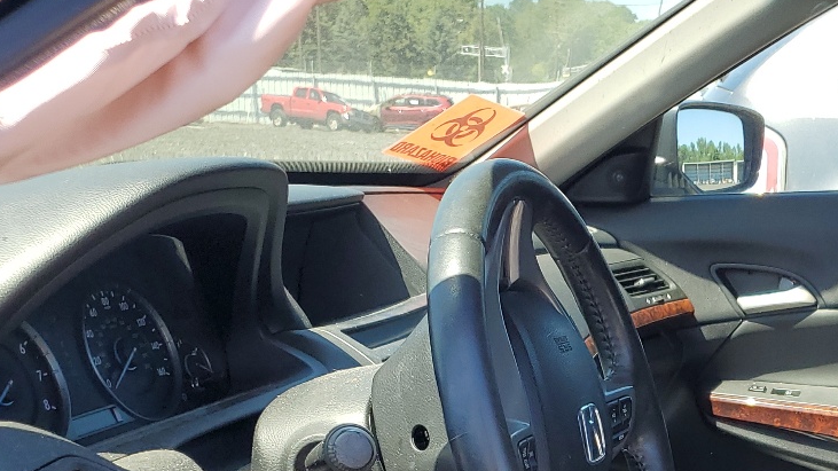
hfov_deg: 32.4
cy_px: 653
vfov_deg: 17.8
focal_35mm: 62
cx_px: 736
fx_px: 1378
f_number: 1.5
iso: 50
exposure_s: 1/556
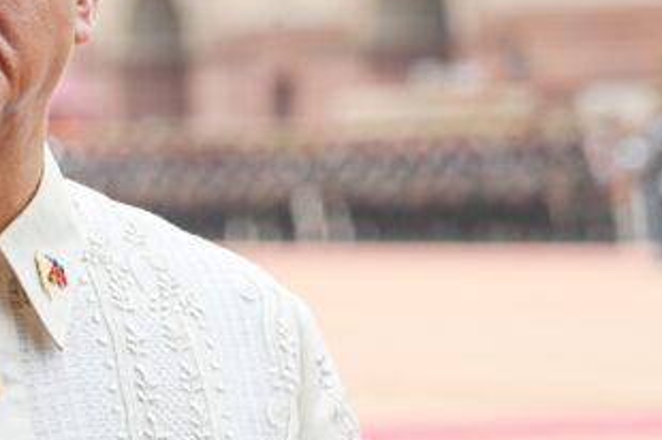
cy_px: 21
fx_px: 5125
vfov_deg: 4.9
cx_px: -17
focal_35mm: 279
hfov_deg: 7.4
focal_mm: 135
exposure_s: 1/200
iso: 400
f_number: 8
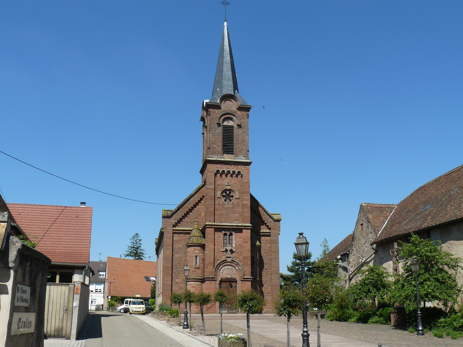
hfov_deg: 51.4
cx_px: 232
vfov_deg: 39.7
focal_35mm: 36
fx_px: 482
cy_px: 174
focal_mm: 6
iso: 100
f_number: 5.6
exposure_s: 1/400
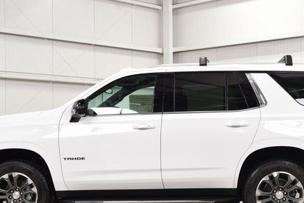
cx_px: 172
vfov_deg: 18.9
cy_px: 141
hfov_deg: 28.0
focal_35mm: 72
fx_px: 608
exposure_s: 1/60
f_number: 8
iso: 1400
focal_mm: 32
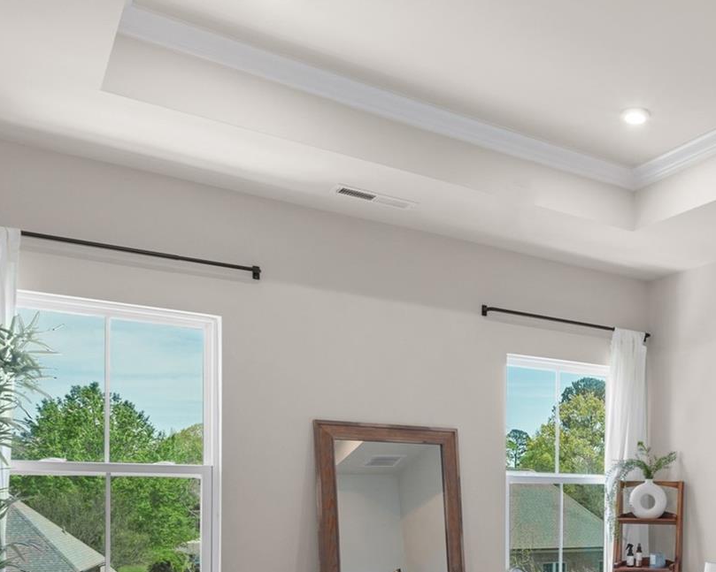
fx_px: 805
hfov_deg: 42.9
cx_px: 676
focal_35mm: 38
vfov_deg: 37.2
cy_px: 488
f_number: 9
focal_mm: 16
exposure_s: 1/4
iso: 400
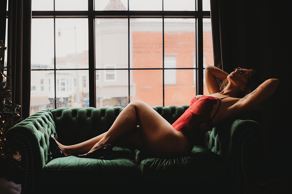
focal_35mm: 35
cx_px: 146
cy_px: 97
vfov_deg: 37.8
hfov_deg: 54.5
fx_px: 284
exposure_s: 1/160
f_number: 2.2
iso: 800
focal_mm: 35
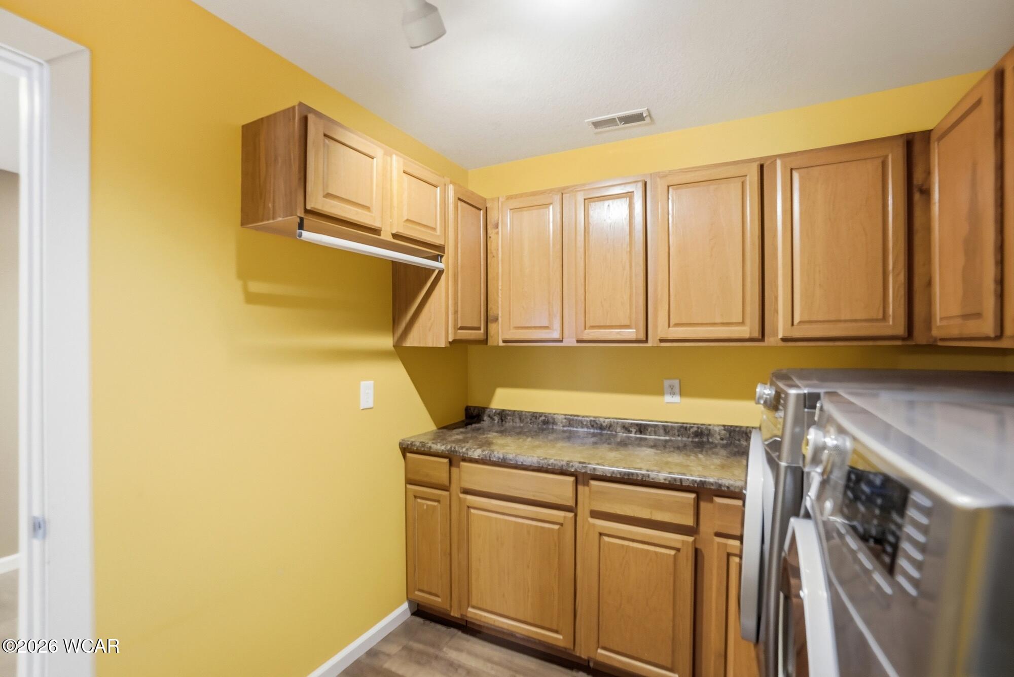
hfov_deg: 100.4
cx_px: 507
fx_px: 423
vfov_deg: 77.4
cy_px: 338
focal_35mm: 15
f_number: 5.6
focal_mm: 10
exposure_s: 1/30
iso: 160
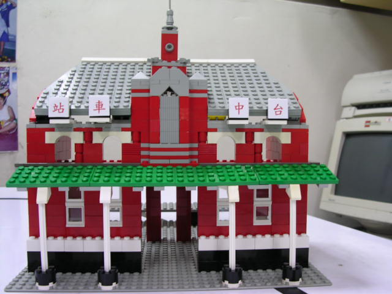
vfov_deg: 37.7
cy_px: 147
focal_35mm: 38
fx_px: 430
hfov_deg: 49.0
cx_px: 196
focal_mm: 5.8
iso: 100
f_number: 2.8
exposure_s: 1/6.9
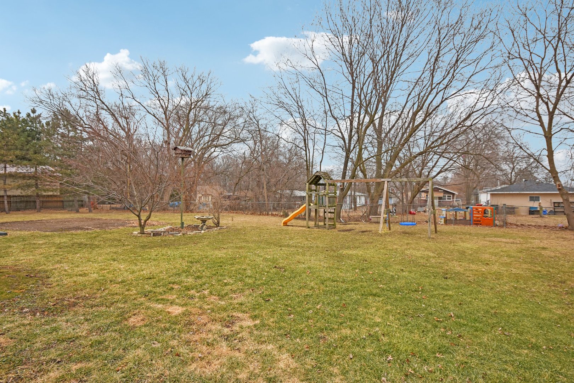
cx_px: 287
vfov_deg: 67.4
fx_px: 287
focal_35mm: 18
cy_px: 192
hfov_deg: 90.0
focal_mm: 12
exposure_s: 1/400
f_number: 8
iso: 400
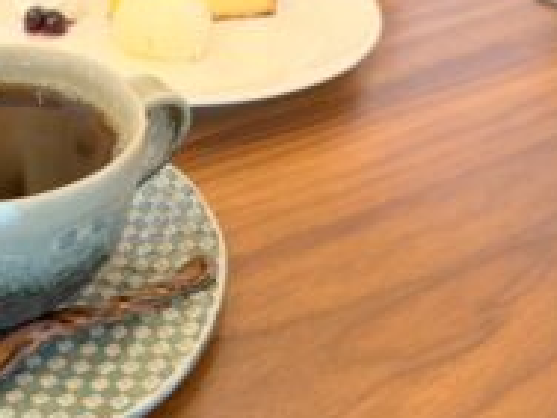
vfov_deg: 30.7
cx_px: 136
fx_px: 740
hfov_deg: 40.0
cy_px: 80
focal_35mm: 46
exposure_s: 1/79
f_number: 1.78
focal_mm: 6.76
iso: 200
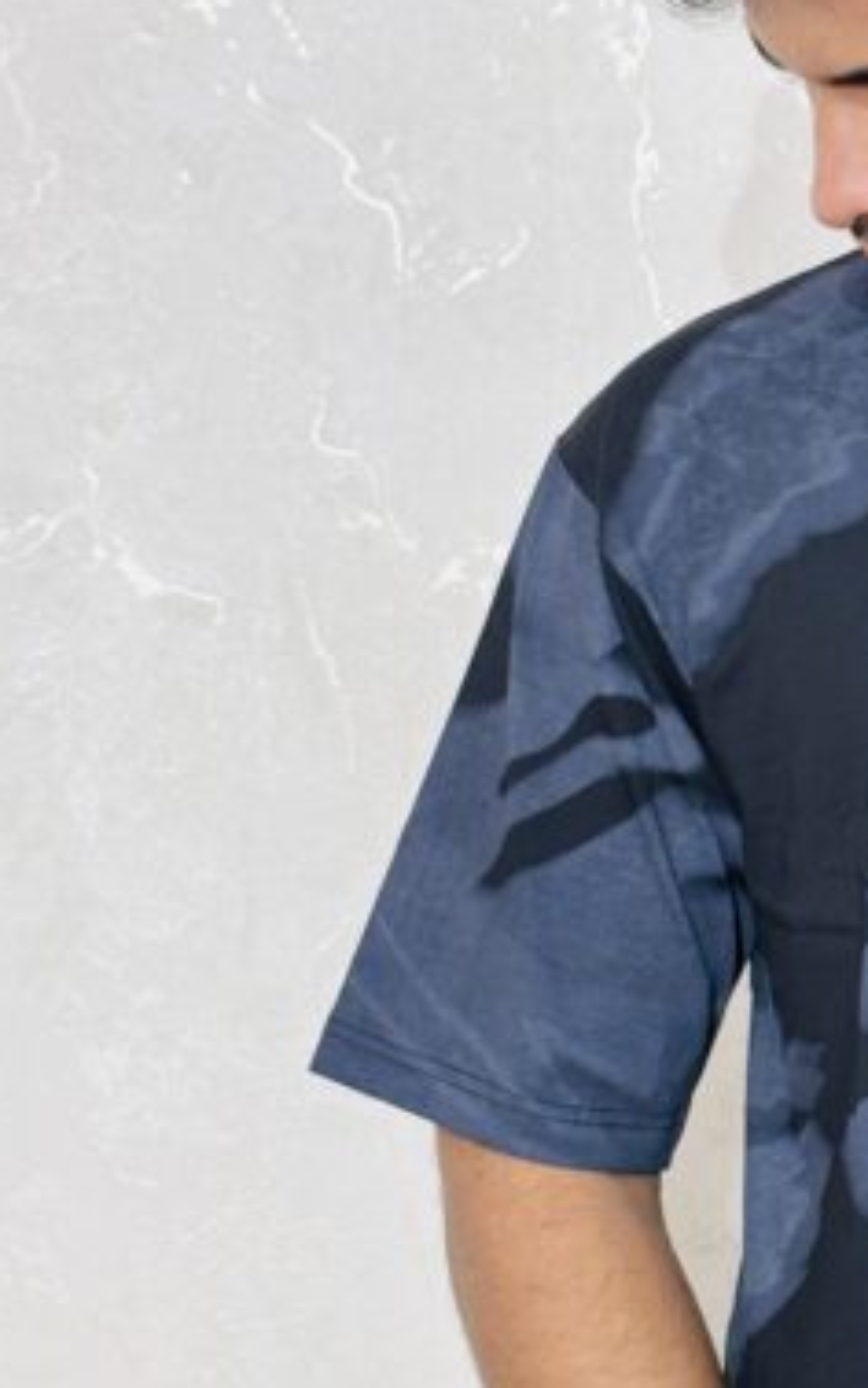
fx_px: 4423
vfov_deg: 17.8
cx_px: 1085
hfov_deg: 11.0
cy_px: 685
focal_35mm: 117
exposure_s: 1/50
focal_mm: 5.96
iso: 40
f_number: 1.6
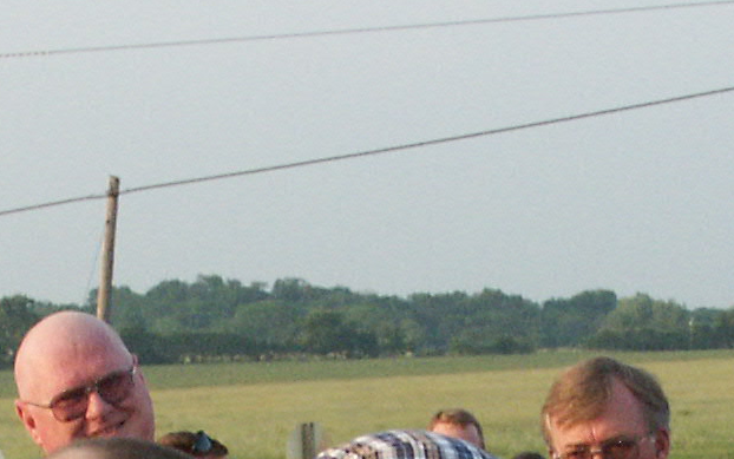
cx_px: 445
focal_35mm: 301
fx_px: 6022
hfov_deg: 7.0
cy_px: 874
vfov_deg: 4.3
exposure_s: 1/350
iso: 200
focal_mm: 17.23
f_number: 4.5
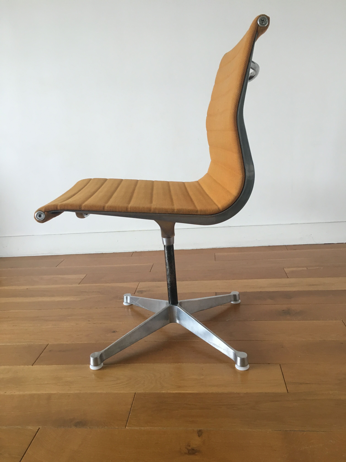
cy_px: 231
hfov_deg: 48.2
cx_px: 173
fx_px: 386
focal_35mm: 29
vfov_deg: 61.7
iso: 100
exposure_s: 1/33
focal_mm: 4.15
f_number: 2.2
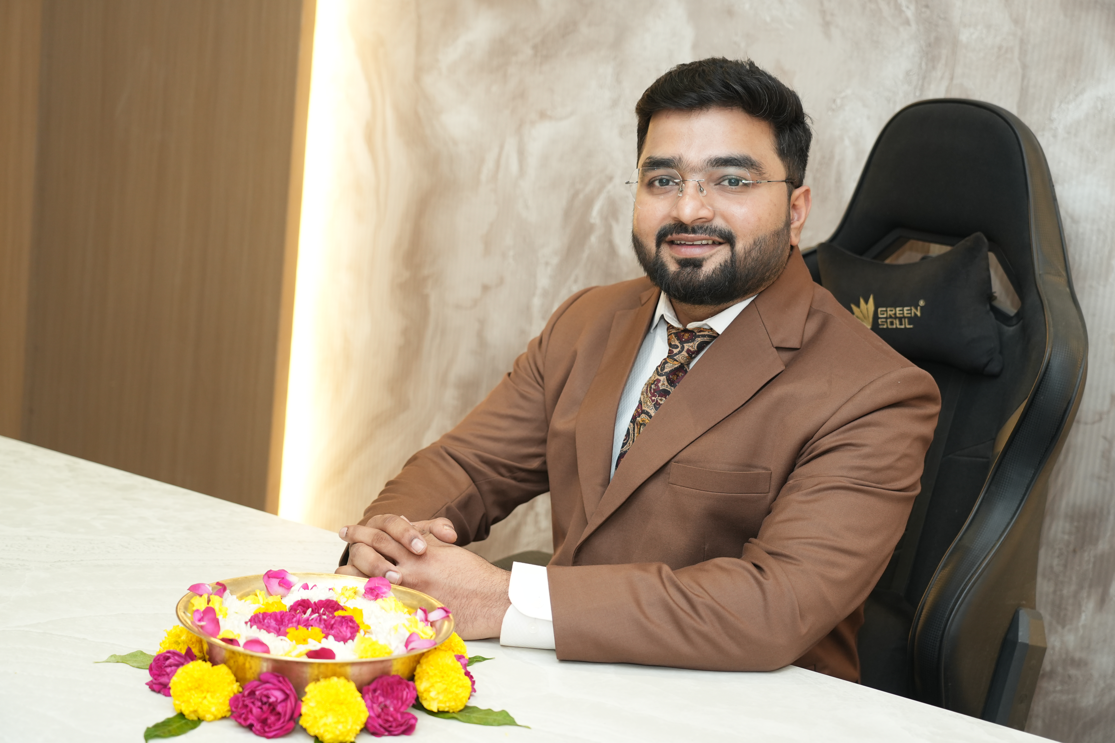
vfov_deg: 24.6
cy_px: 372
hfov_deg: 36.2
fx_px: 1703
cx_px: 558
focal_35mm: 55
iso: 640
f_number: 4
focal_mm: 55
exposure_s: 1/100
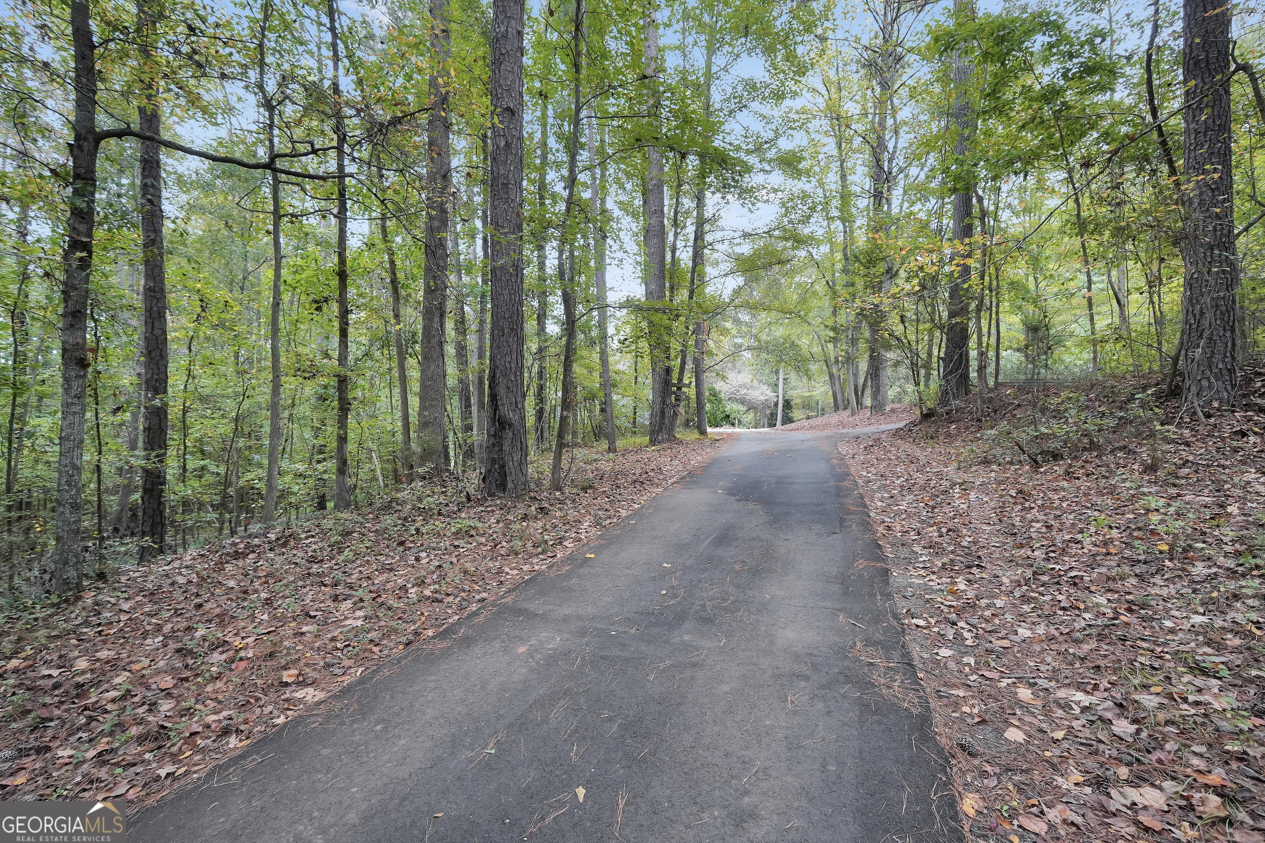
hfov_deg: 100.4
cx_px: 632
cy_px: 422
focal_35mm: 15
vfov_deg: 77.3
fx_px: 527
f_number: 4
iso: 800
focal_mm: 10
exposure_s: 1/160
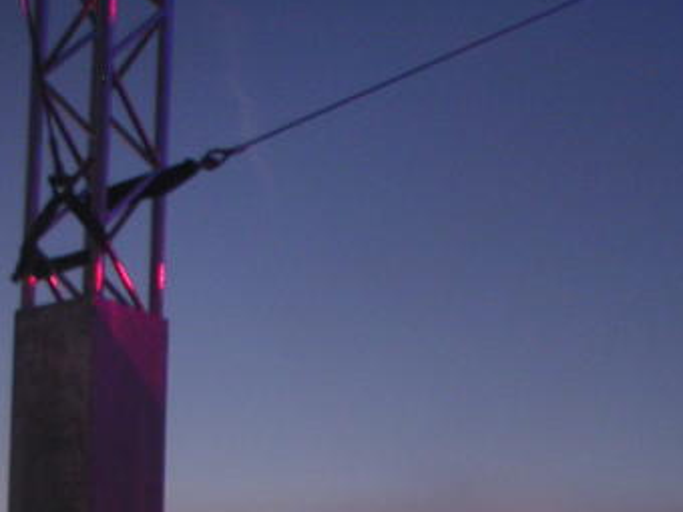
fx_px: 1717
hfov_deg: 22.2
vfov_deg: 16.4
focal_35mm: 87
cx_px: 562
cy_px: 570
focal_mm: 5.7
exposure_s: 1/2
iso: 100
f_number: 2.8
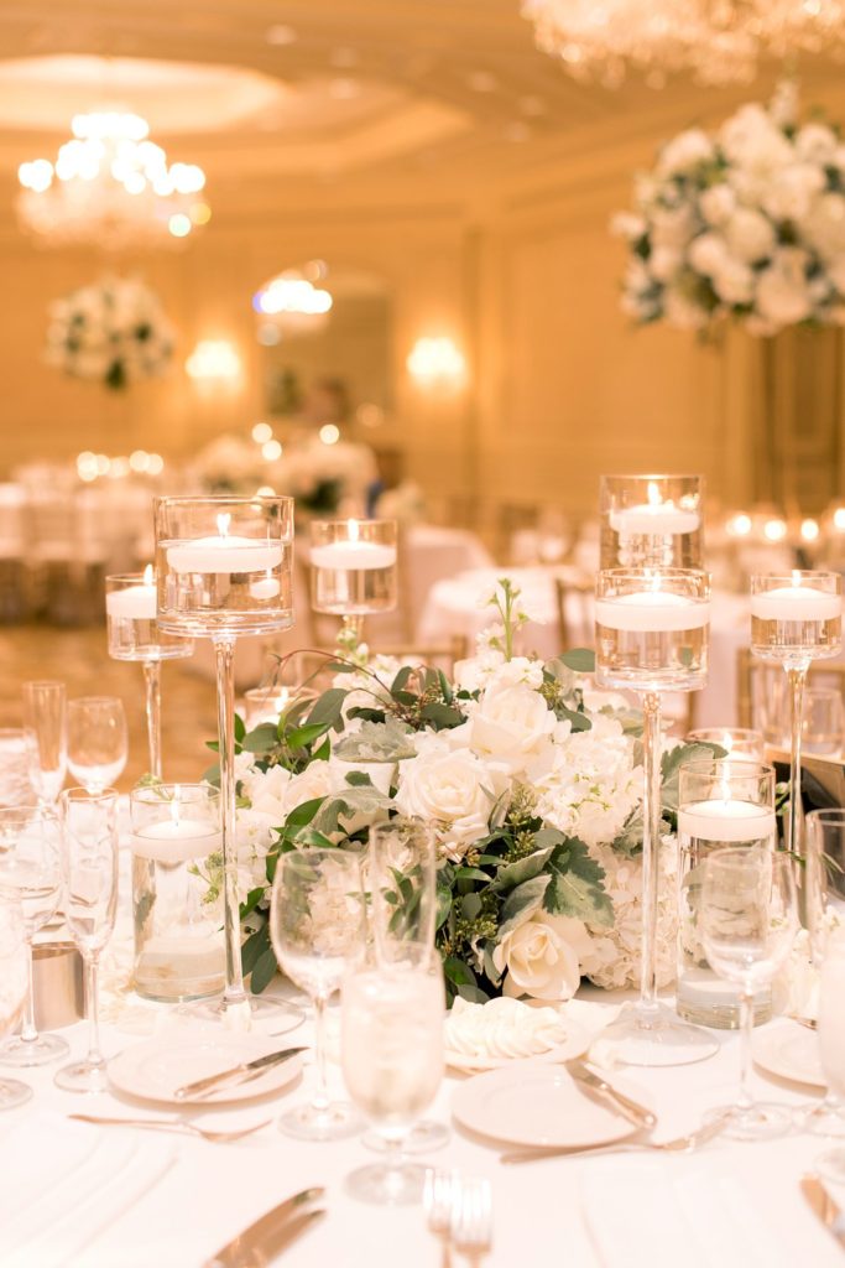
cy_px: 634
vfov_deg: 39.6
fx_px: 1760
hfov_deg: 27.0
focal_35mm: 50
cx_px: 422
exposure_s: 1/100
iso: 500
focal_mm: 50
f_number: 2.5
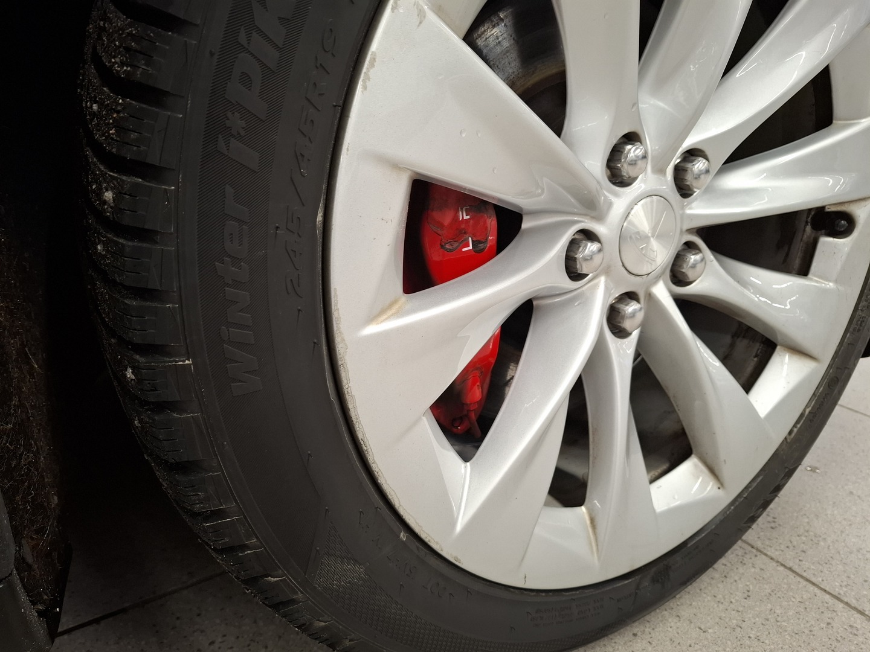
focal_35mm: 23
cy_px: 326
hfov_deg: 73.9
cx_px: 435
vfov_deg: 58.9
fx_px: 578
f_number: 1.8
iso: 250
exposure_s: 1/50
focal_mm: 5.54
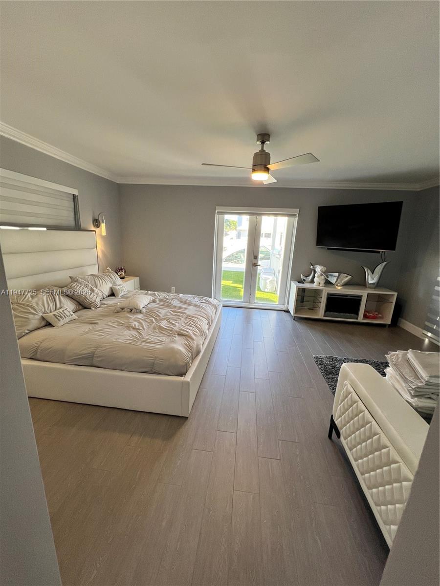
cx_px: 220
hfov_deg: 89.9
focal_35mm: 13
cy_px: 293
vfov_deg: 106.2
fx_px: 220
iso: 80
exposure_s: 1/120
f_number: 1.8
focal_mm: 1.57
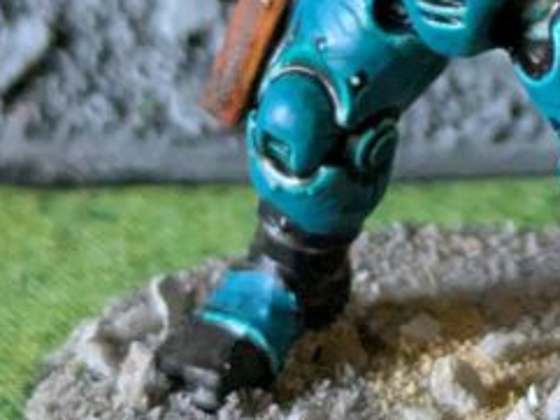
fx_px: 3302
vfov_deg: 7.2
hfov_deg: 9.7
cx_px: 458
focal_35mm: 204
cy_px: -154
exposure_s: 1/64.3
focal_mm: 6.81
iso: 1296
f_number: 1.85
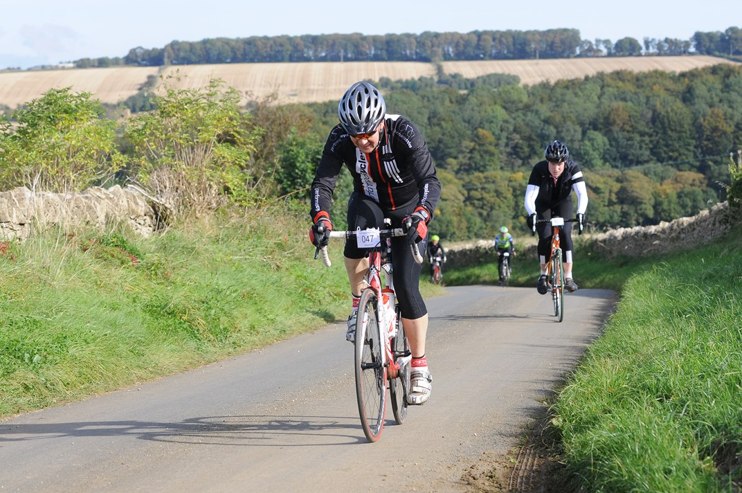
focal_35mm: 117
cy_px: 246
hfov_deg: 17.5
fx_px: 2409
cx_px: 371
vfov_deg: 11.7
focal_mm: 78
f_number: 7.1
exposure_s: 1/800
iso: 400
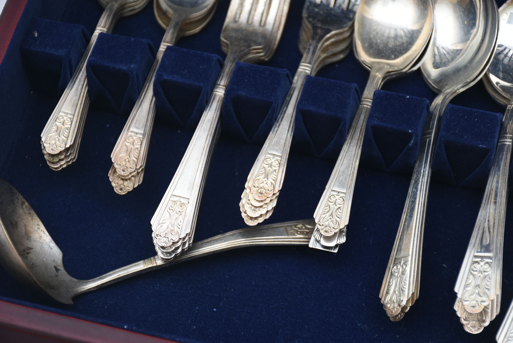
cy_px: 172
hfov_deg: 18.2
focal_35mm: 112
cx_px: 256
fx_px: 1604
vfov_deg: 12.2
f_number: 6.3
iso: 200
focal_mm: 75
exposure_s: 1/60
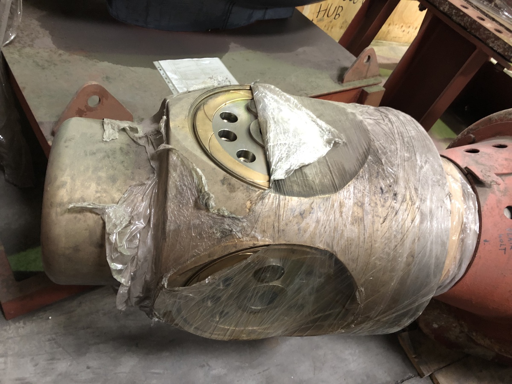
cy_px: 192
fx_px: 414
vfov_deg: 49.7
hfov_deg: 63.4
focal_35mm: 28
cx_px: 256
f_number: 1.8
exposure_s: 1/10
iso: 100
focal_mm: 3.99
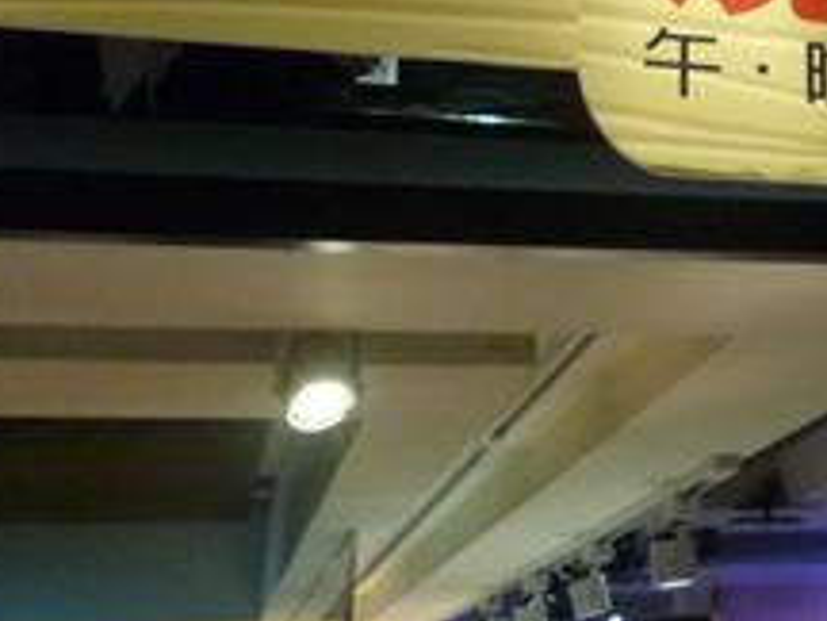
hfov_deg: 23.8
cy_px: -80
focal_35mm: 74
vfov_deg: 19.0
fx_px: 1768
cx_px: 1015
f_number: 2.8
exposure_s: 1/30
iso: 400
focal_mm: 4.4
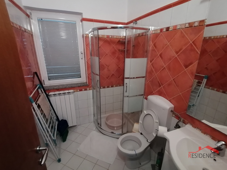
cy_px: 85
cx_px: 114
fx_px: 111
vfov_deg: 74.7
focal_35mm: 17
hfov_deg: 91.0
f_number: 2.4
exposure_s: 1/20
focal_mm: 2.7
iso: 640
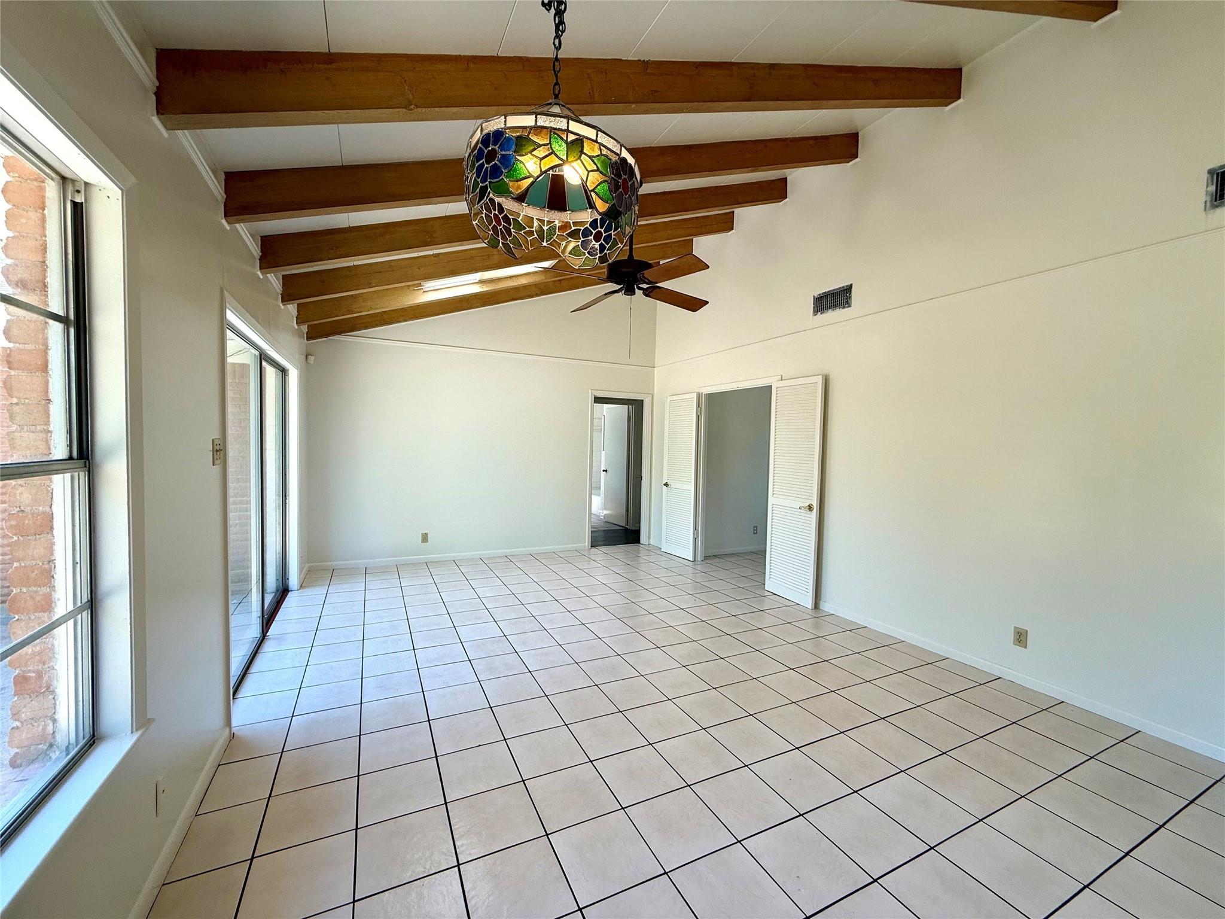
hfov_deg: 102.1
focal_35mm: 14
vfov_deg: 85.7
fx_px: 495
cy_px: 460
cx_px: 612
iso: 50
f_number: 2.2
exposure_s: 1/120
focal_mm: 2.22
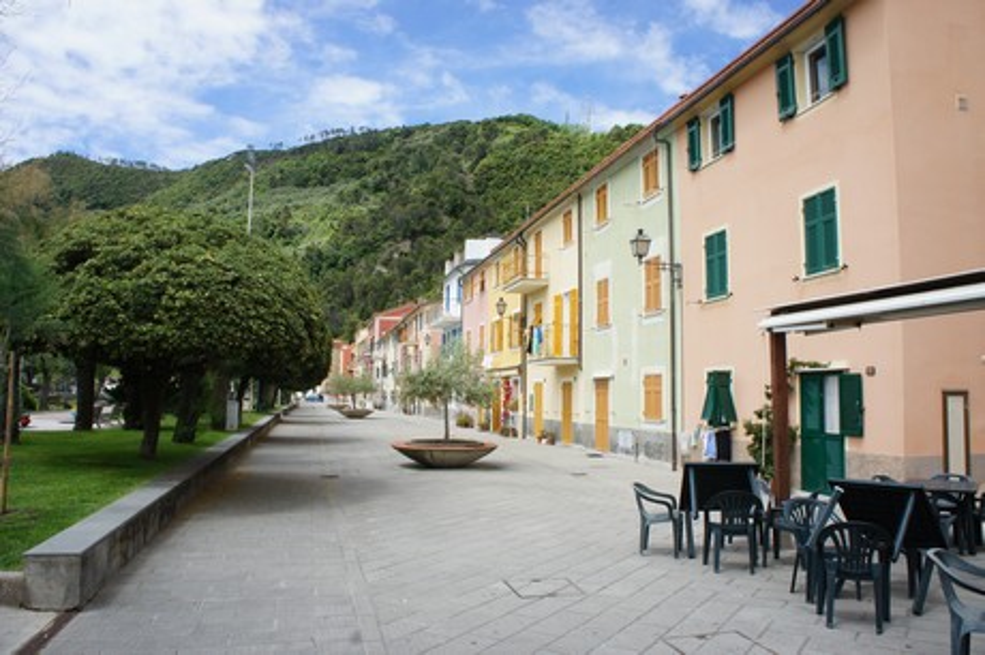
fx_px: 738
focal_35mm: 27
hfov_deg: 67.4
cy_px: 328
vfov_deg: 47.9
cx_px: 492
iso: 250
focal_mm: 18
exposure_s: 1/250
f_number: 11
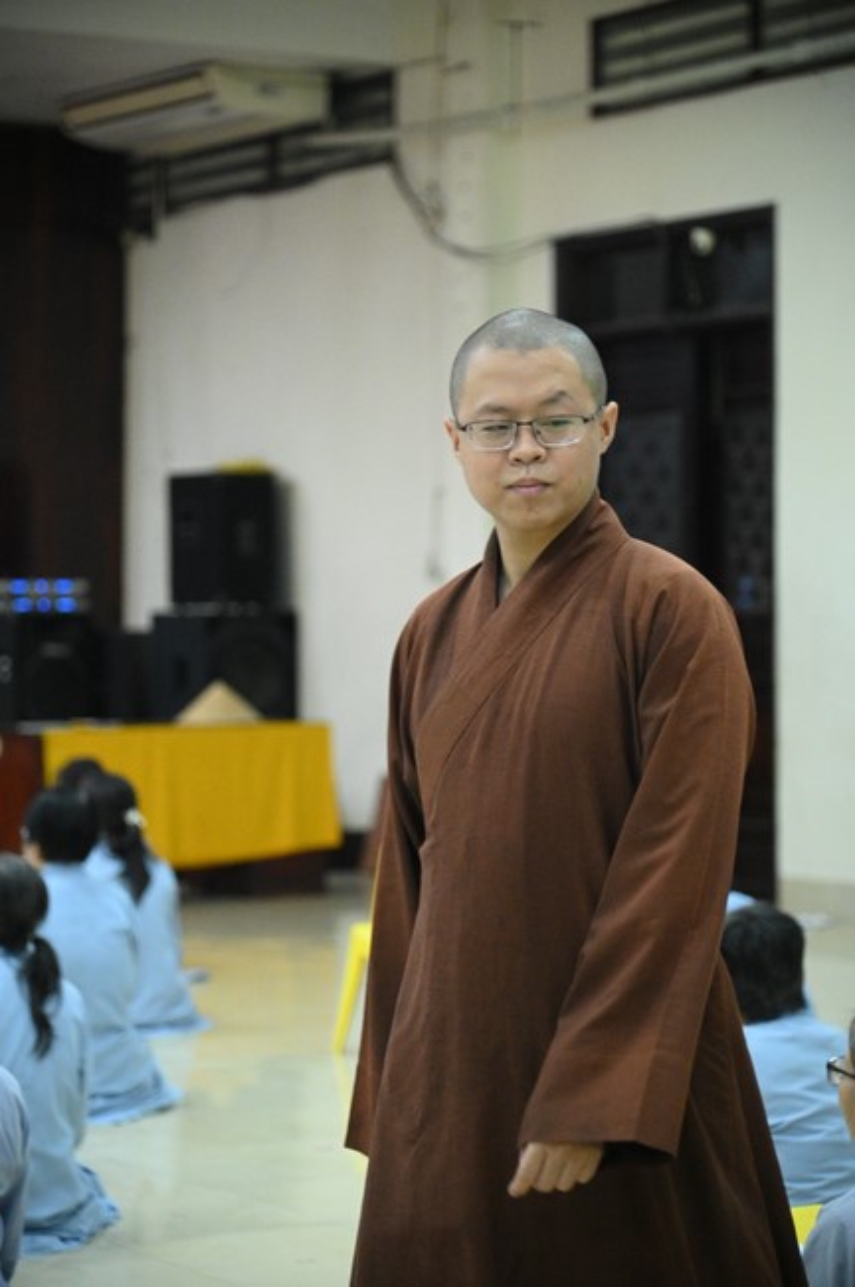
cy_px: 644
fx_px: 3498
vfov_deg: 20.8
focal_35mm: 98
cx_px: 428
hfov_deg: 13.9
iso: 10000
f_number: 4
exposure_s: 1/200
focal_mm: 98
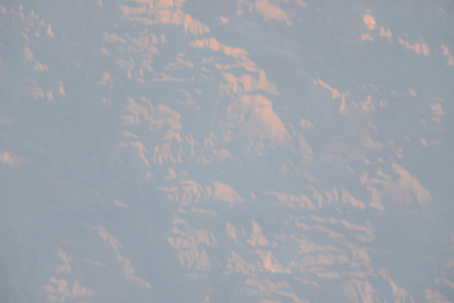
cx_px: 227
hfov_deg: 1.7
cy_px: 152
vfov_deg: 1.1
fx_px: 15137
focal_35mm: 1200
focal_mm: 1200
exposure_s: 1/80
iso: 400
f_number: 8
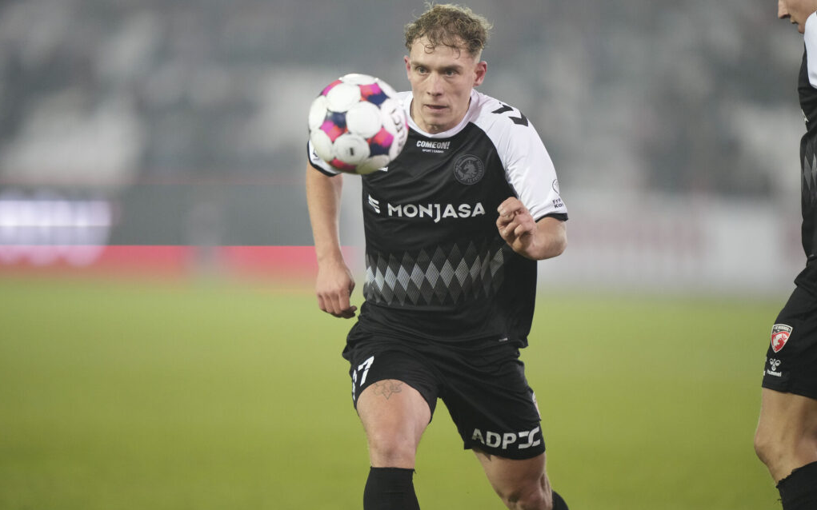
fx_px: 9106
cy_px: 267
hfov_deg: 5.1
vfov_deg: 3.2
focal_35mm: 409
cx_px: 408
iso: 5000
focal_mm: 400
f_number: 2.8
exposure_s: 1/2000
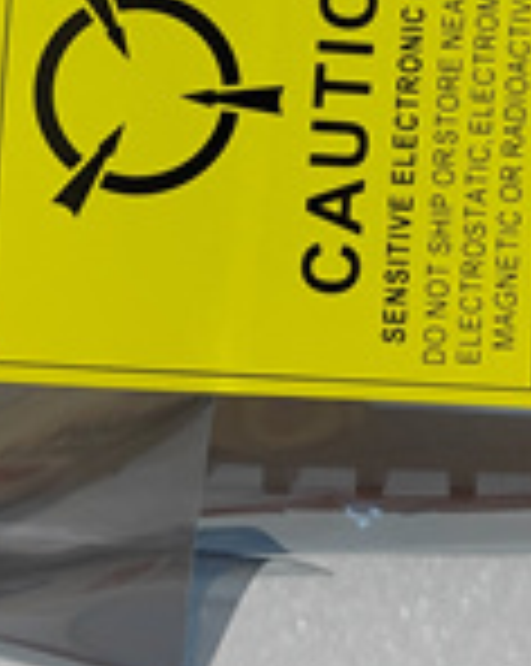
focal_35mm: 76
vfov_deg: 24.4
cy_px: 65
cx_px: 410
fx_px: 1496
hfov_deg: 20.0
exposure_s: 1/100
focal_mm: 5.52
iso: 2378
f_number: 1.9
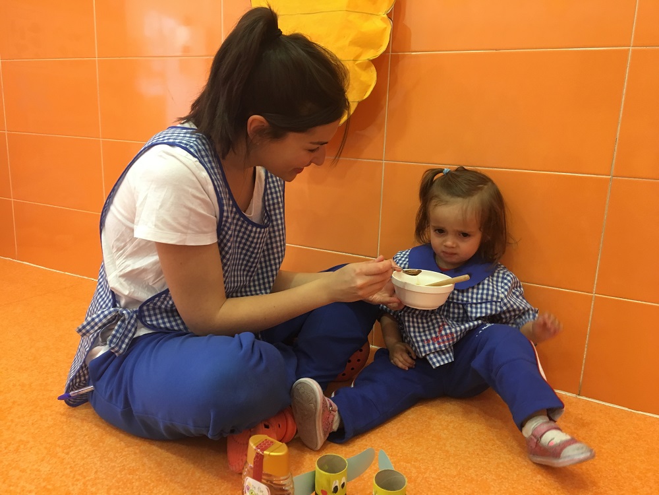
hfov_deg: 61.7
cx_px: 330
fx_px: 552
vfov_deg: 48.2
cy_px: 248
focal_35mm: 29
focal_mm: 4.15
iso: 125
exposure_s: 1/33
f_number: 2.2
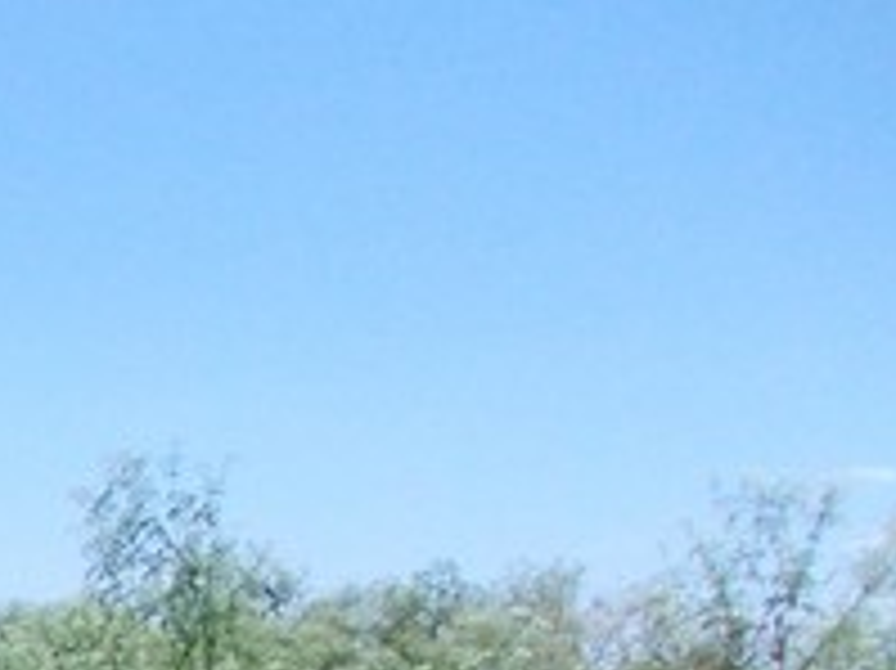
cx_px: -680
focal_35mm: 108
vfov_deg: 12.3
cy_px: 1286
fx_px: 2794
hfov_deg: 15.7
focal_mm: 4
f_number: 5.4
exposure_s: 1/320
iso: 80
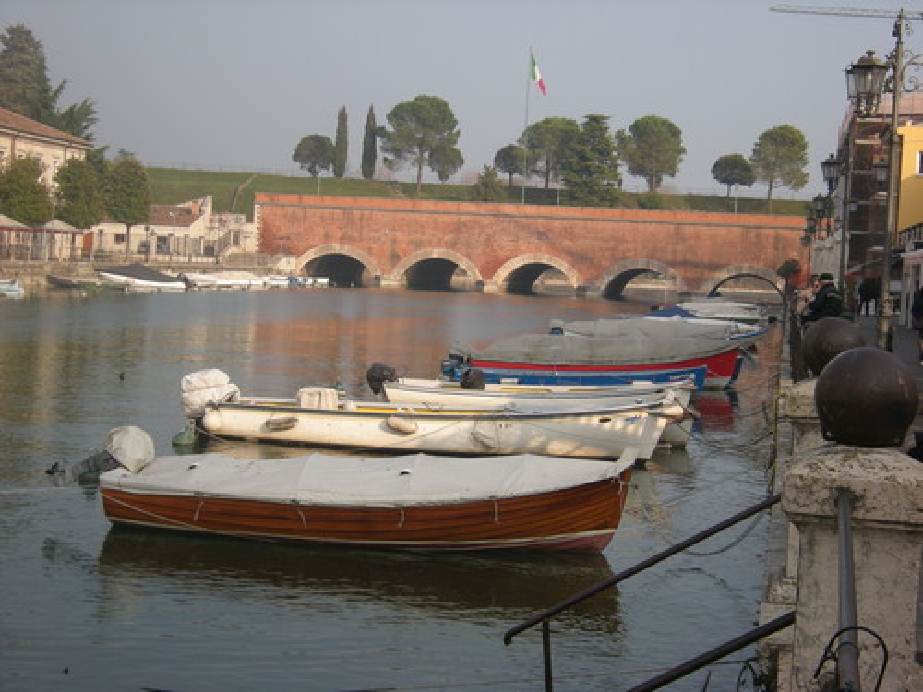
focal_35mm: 69
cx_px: 462
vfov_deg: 21.3
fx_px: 1840
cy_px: 346
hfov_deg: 28.2
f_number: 4.4
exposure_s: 1/304
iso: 64
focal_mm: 11.5
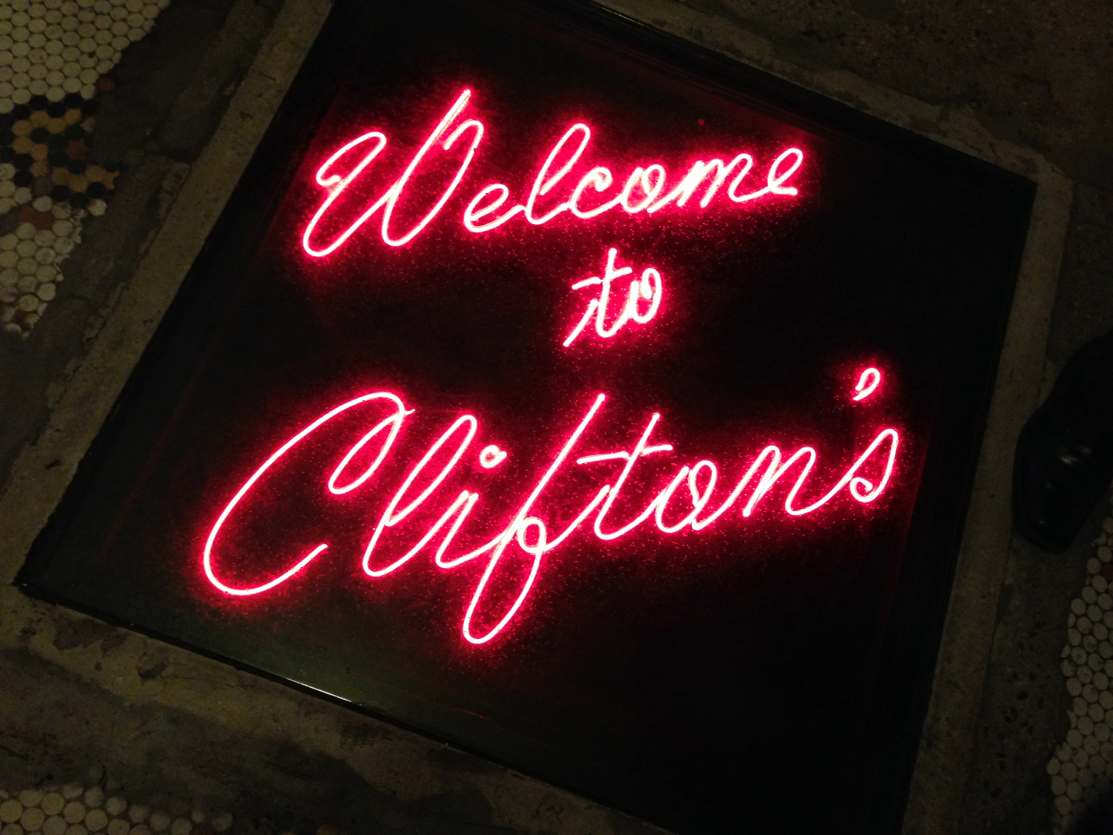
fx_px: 1061
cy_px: 418
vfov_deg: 42.9
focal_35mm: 33
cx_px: 556
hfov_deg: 55.4
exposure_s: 1/20
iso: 250
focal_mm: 4.12
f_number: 2.4
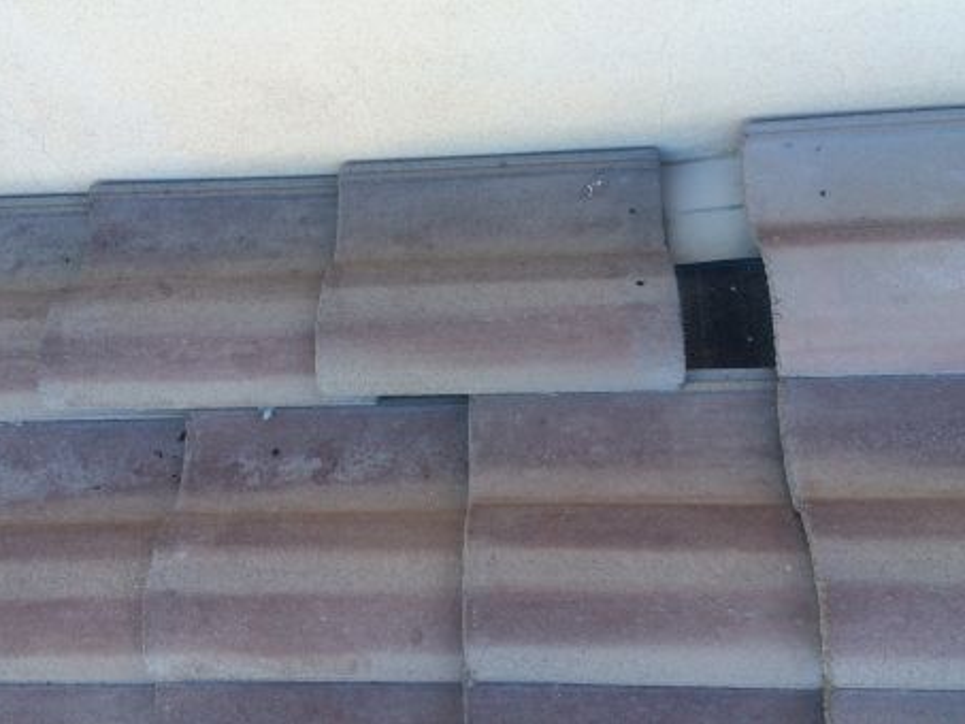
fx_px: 892
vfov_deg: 44.1
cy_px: 329
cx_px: 443
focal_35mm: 32
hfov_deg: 56.7
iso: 32
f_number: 2.2
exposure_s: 1/206
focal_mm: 4.15
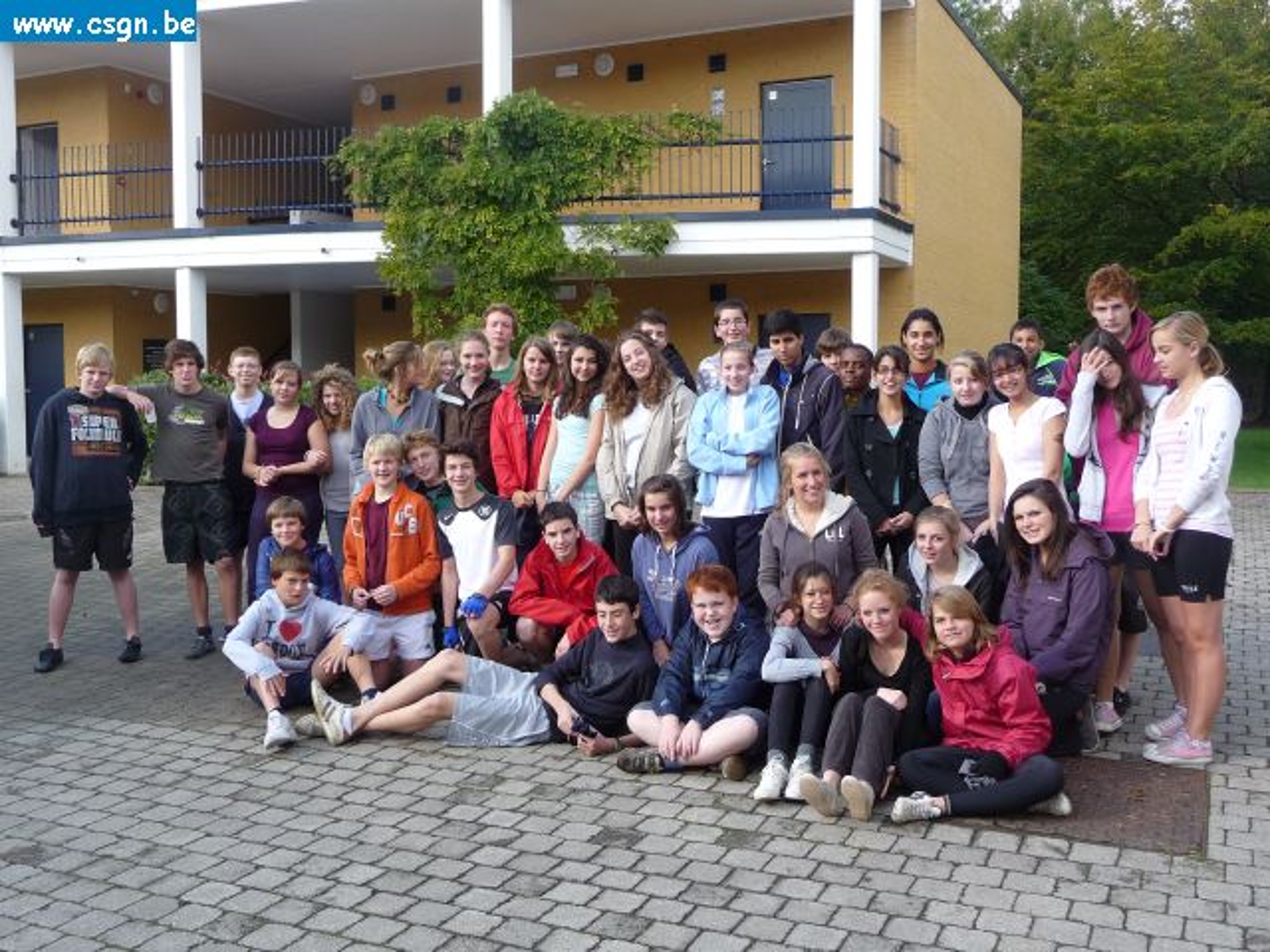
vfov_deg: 41.8
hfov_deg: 54.0
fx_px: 1247
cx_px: 635
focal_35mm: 34
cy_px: 476
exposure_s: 1/200
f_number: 3.3
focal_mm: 4.7
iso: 100
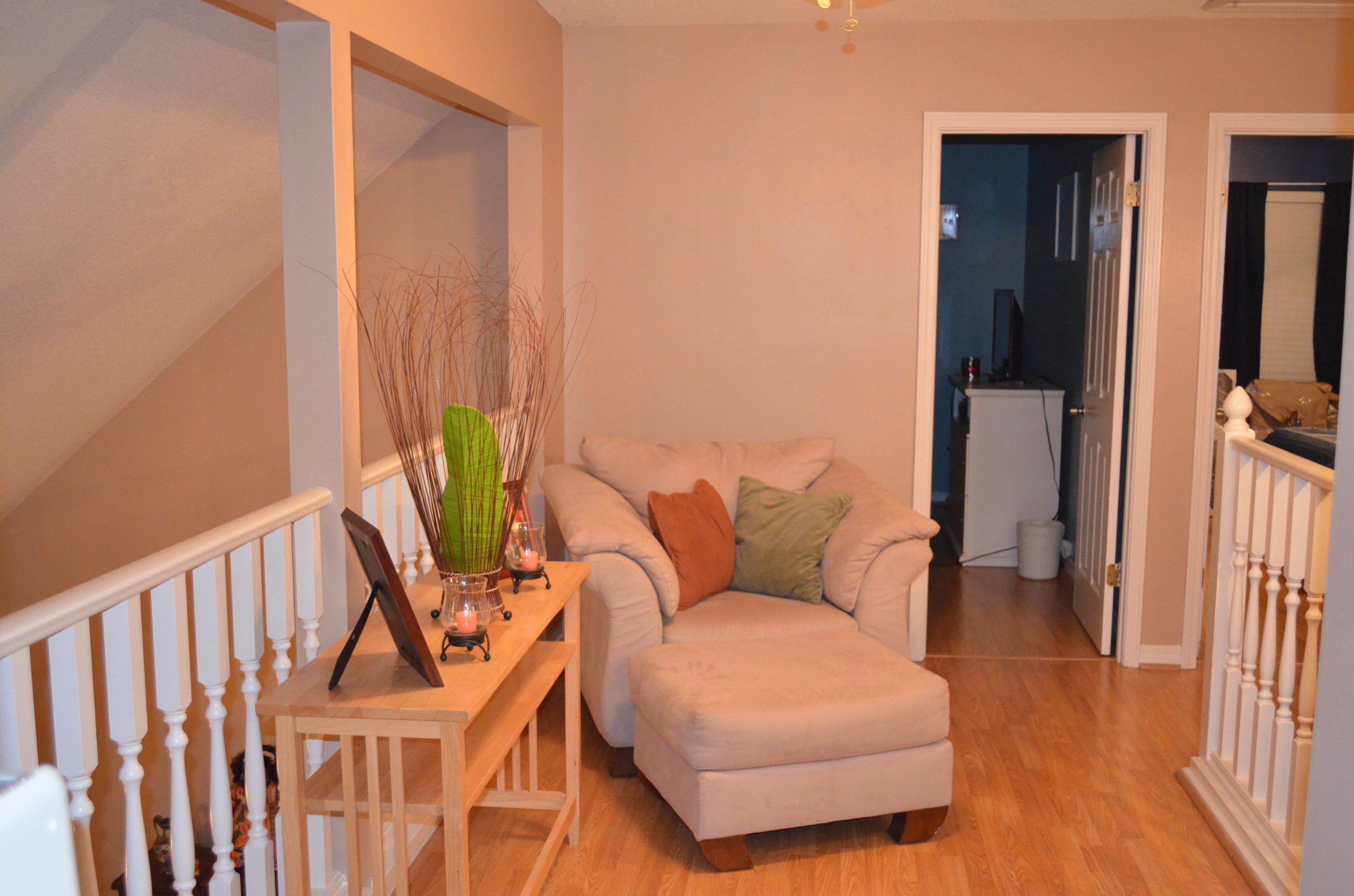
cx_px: 677
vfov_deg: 36.7
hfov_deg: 53.2
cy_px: 448
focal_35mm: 36
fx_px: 1351
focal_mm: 24
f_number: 4
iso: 2800
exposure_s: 1/60
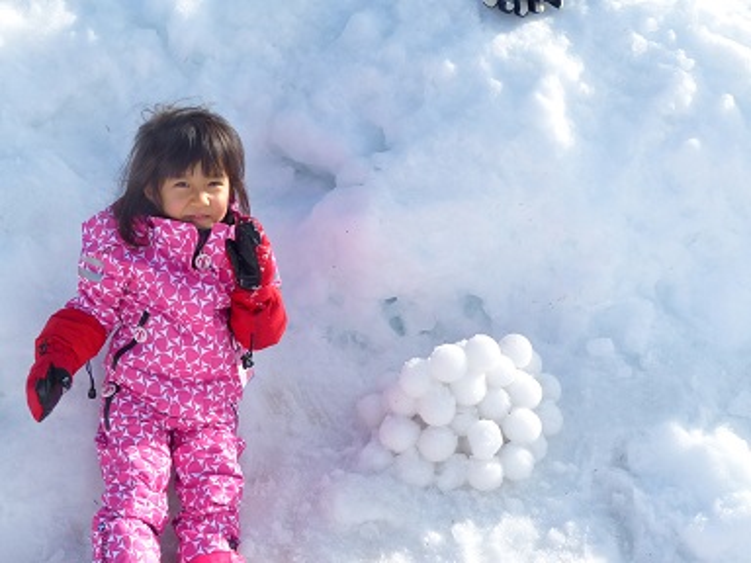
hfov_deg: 36.8
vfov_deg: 28.0
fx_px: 1128
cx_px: 376
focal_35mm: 52
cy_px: 282
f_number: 4
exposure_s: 1/640
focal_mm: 9.4
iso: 100
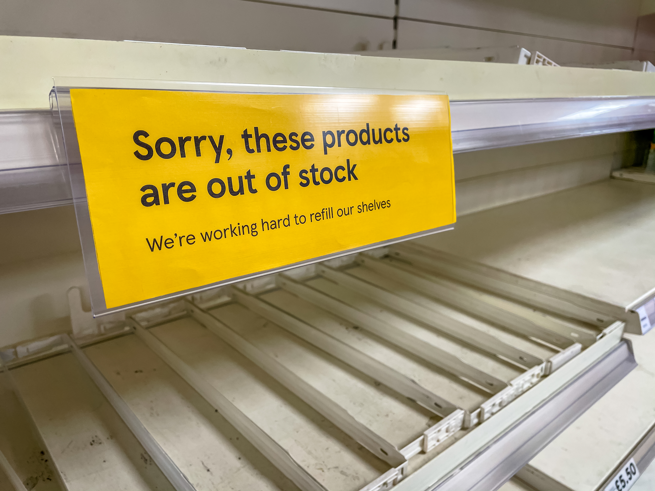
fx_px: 492
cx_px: 328
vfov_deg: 53.1
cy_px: 246
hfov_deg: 67.3
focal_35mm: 26
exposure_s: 1/100
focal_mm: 4.2
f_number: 1.6
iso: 80
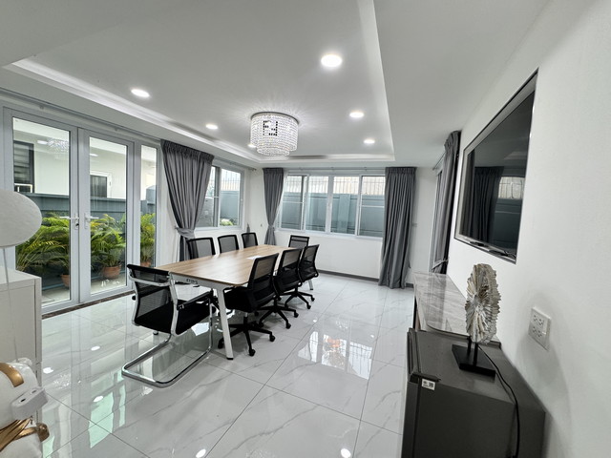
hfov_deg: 102.1
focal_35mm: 14
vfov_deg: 85.7
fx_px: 247
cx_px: 306
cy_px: 229
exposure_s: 1/100
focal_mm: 2.22
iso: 125
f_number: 2.2
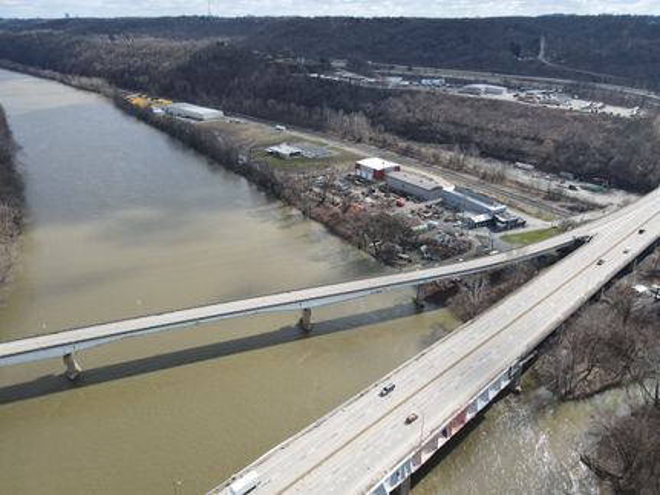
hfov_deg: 71.6
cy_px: 248
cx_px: 330
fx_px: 457
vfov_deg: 56.8
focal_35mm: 24
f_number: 2.8
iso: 110
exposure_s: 1/500
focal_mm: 4.5
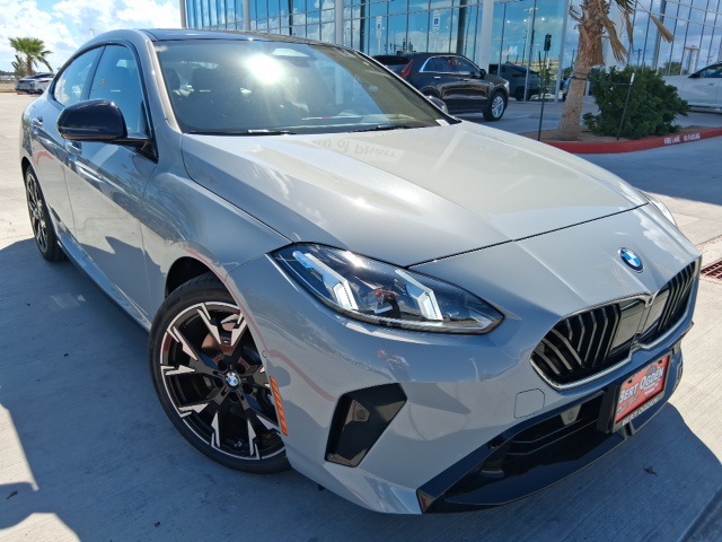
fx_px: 542
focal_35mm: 26
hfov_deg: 67.3
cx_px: 361
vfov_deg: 53.1
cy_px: 271
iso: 25
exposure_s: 1/556
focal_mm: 3.98
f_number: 1.8
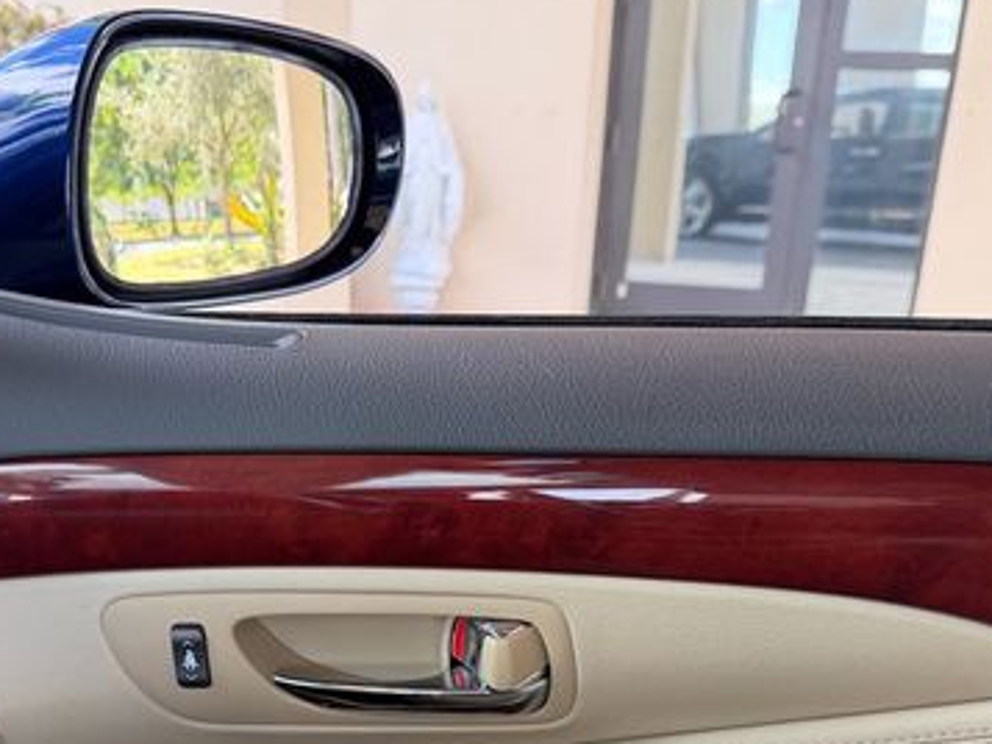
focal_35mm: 43
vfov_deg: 32.2
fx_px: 1233
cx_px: 408
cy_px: 650
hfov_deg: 43.7
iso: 160
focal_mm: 6.76
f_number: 1.78
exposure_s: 1/160
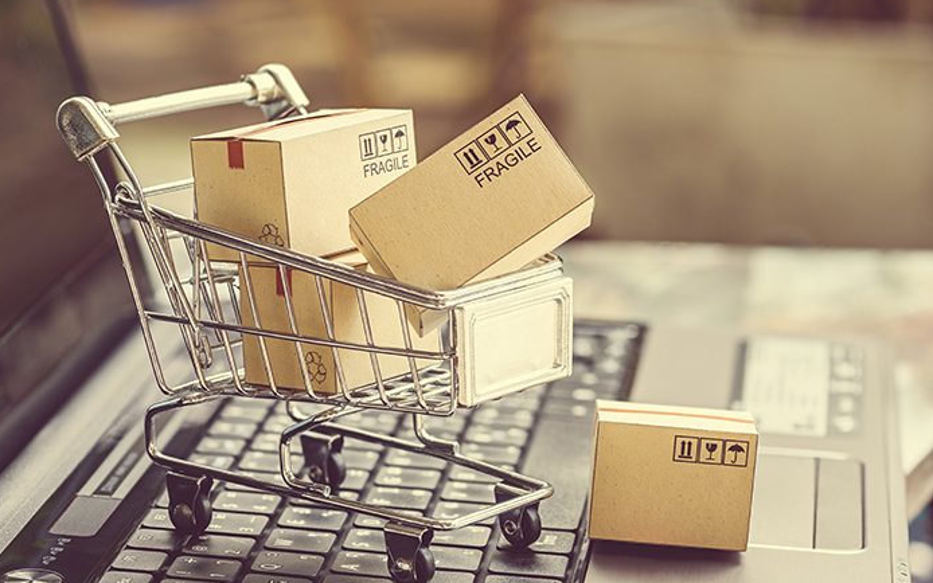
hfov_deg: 19.3
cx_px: 464
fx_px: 2747
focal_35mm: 108
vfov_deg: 12.1
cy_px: 296
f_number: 9
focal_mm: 105
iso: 100
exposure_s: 1/40
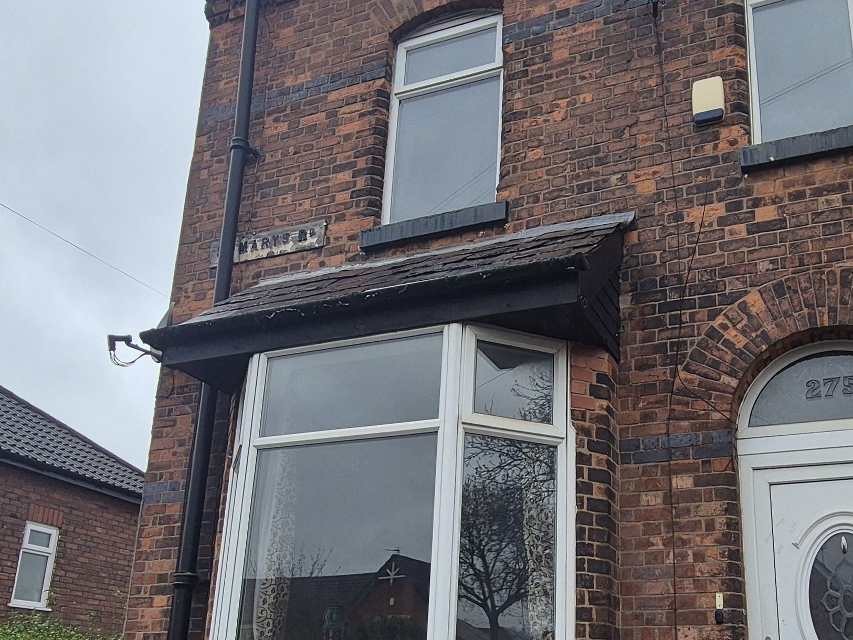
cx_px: 511
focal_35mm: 32
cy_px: 451
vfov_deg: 43.2
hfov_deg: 56.4
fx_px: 789
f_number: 2.2
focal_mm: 2.2
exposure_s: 1/612
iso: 50
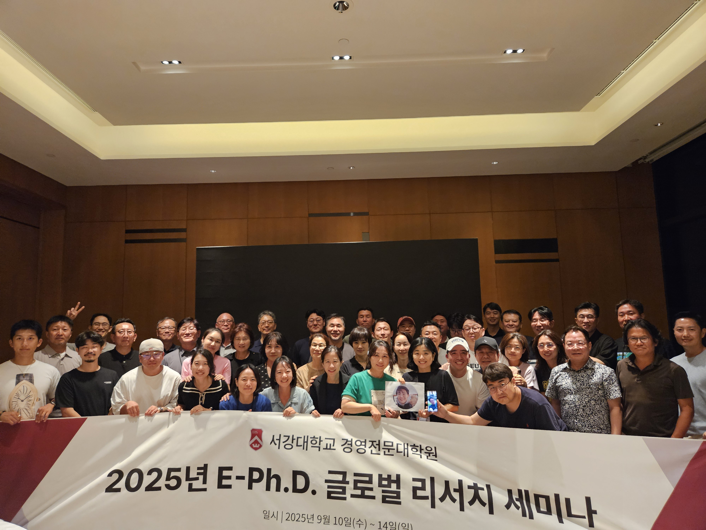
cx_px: 353
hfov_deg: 73.9
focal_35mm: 23
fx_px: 469
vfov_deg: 58.9
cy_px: 265
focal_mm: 5.4
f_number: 1.8
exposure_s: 1/240
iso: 1250
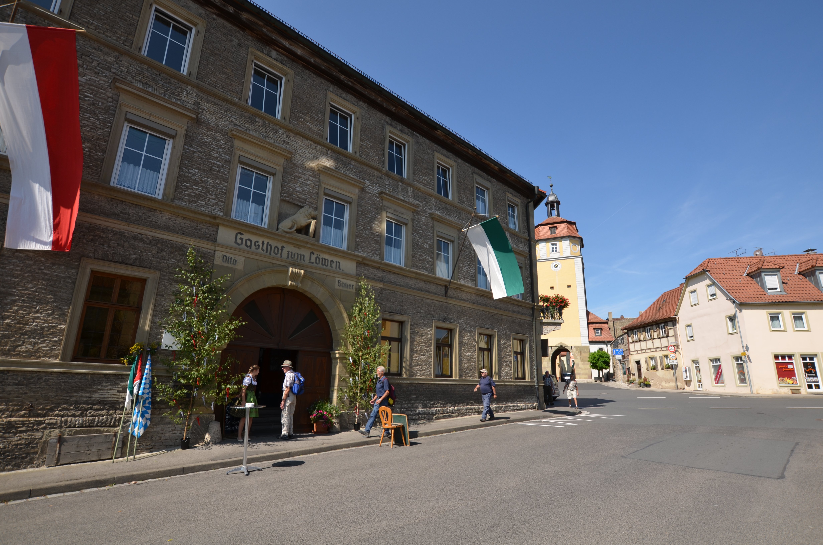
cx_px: 412
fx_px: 411
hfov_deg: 90.1
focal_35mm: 18
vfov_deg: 67.1
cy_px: 272
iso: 100
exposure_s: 1/250
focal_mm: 12
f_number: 7.1
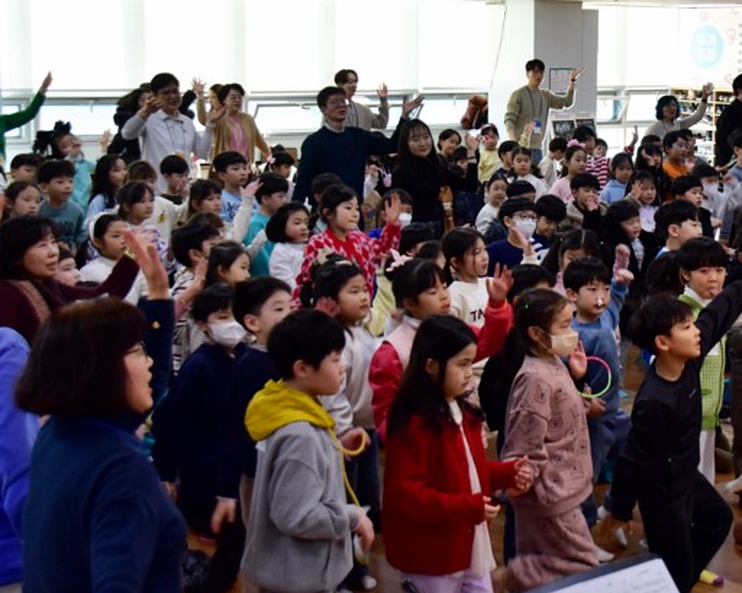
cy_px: 232
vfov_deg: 21.3
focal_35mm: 72
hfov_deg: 26.2
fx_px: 1576
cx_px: 558
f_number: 5
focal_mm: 29
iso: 800
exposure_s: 1/100
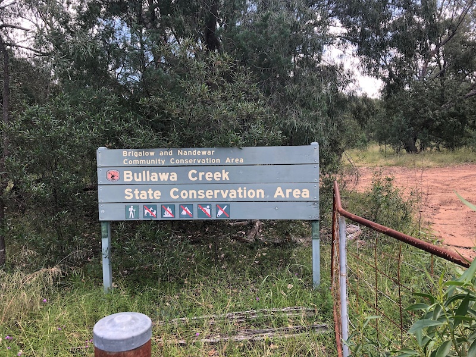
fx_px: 385
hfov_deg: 63.4
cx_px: 238
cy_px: 178
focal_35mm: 28
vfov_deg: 49.7
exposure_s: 1/156
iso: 20
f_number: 1.8
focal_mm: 3.99
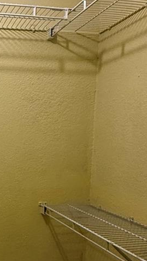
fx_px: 339
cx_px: -23
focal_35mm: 49
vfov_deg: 41.1
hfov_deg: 22.7
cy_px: 189
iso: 200
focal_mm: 2.22
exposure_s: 1/60
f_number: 2.2
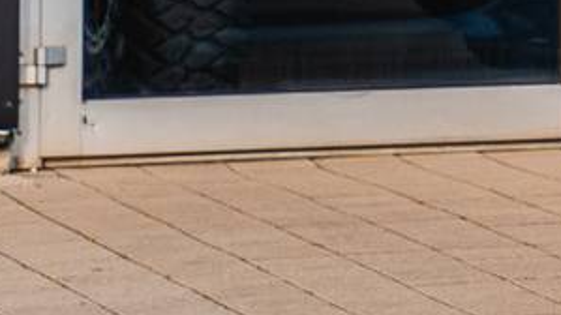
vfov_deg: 2.6
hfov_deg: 4.6
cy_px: -701
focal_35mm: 458
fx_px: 6811
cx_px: 1308
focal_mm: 68
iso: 1000
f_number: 4.5
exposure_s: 1/800
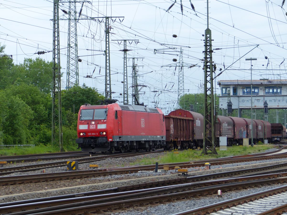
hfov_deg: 15.9
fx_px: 1028
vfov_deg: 12.0
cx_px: 144
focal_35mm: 124
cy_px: 108
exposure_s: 1/640
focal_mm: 22.2
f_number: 2.8
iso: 100
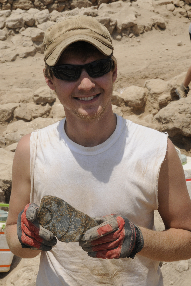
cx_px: 96
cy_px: 143
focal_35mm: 85
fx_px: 676
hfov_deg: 16.1
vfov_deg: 23.9
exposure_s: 1/200
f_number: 20
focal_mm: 56
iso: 400
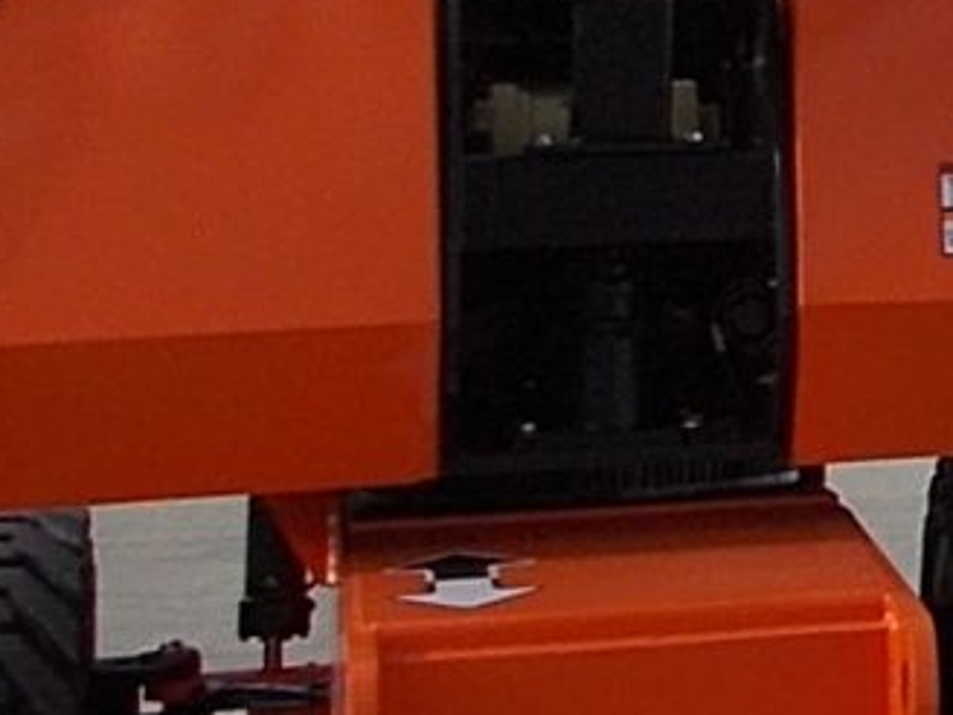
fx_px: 4185
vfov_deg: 9.6
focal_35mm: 152
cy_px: -253
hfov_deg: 11.3
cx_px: 2121
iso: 80
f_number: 8
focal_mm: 4.6
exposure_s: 1/200
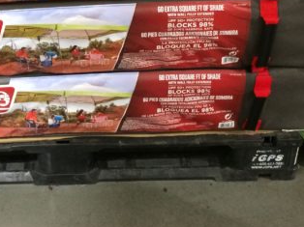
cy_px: 8
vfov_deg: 20.1
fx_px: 623
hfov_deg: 27.1
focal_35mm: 71
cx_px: 83
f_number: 2.2
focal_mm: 4.15
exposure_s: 1/20
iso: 320
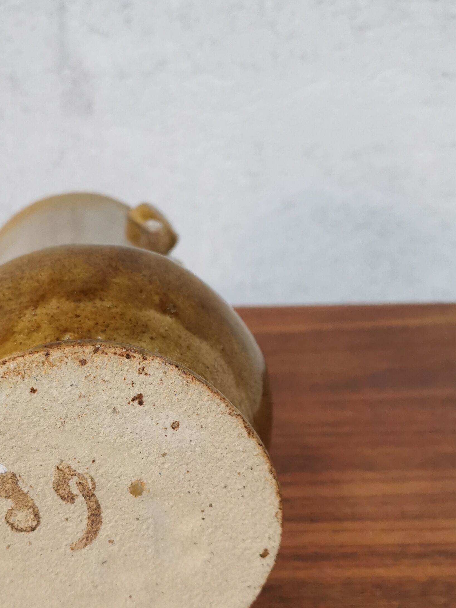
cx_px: 96
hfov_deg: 31.4
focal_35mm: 45
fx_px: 790
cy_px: 408
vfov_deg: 41.5
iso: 320
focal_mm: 5.58
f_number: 1.8
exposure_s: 1/50
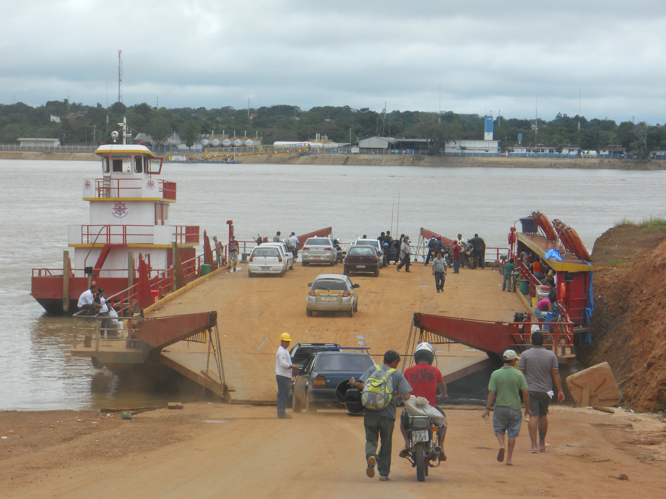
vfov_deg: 13.1
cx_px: 333
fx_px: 2174
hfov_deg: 17.4
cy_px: 250
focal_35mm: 113
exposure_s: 1/250
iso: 80
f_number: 5.9
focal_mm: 20.3
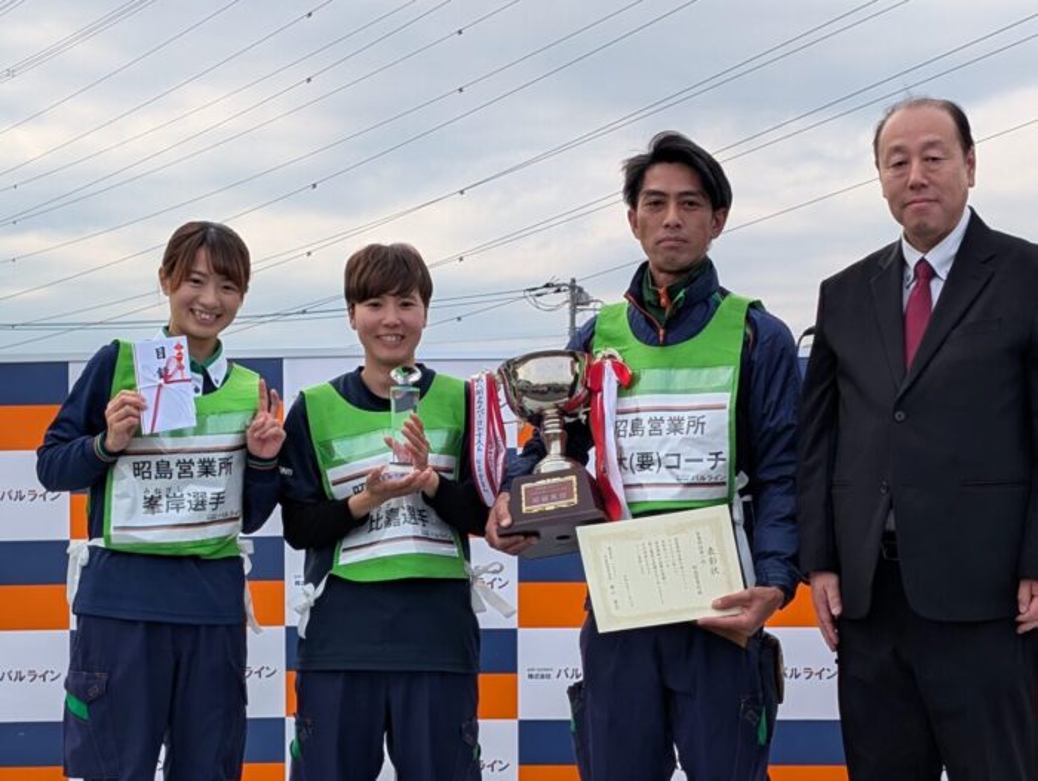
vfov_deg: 29.7
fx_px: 1471
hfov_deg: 38.9
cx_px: 519
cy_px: 390
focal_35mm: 49
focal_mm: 6.9
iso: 19
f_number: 1.68
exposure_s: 1/536
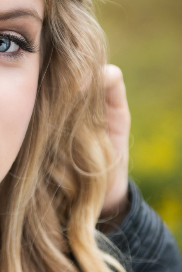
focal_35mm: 190
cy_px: 127
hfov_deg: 7.2
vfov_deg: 10.8
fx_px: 1439
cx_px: -41
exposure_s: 1/100
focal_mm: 70
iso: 400
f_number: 2.8
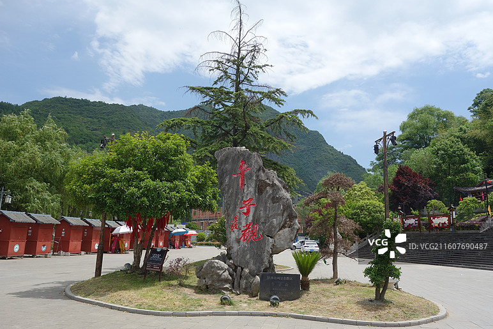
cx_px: 245
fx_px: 397
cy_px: 164
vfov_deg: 45.0
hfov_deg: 63.6
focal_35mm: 29
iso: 125
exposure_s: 1/640
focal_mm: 10.4
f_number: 5.6
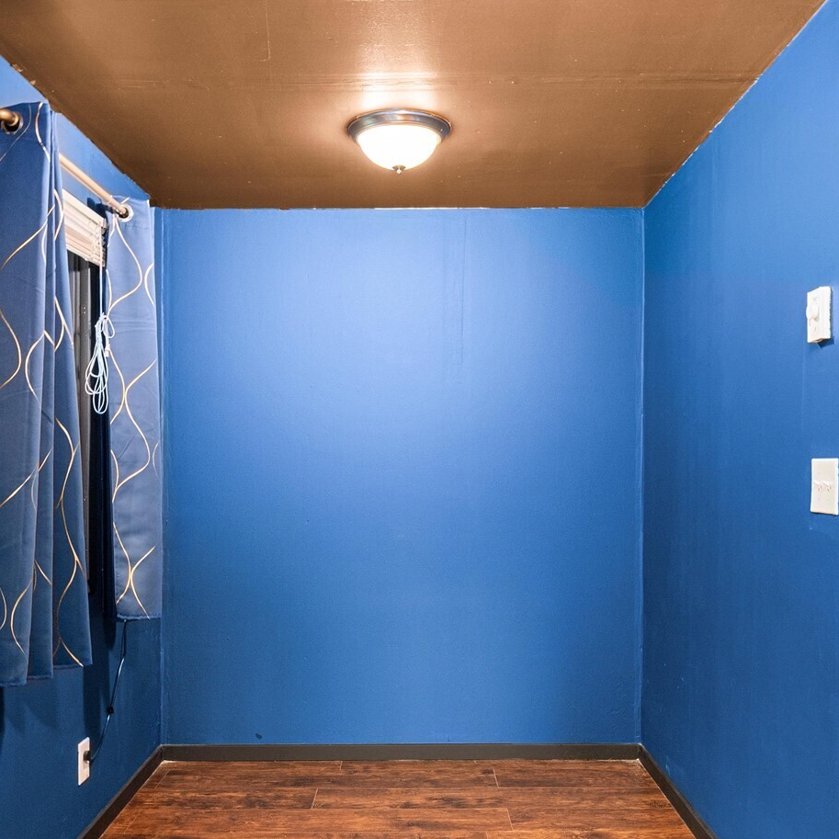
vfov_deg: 53.7
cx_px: 397
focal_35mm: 30
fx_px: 823
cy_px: 501
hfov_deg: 54.0
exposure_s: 1/3
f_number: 7.1
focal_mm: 19
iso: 1000
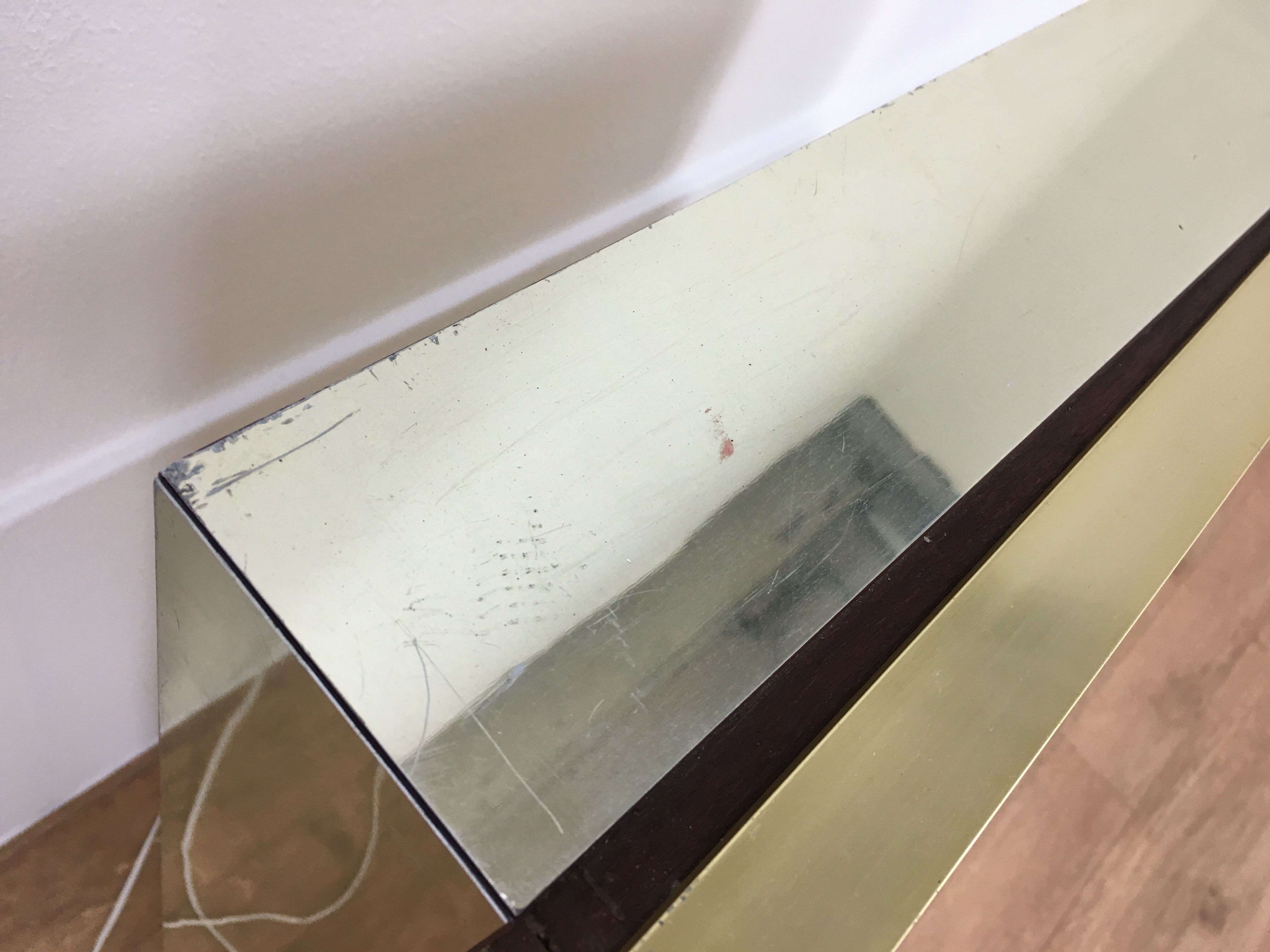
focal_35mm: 29
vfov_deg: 48.2
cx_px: 635
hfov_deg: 61.7
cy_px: 476
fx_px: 1064
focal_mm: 4.15
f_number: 2.2
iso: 50
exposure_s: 1/33
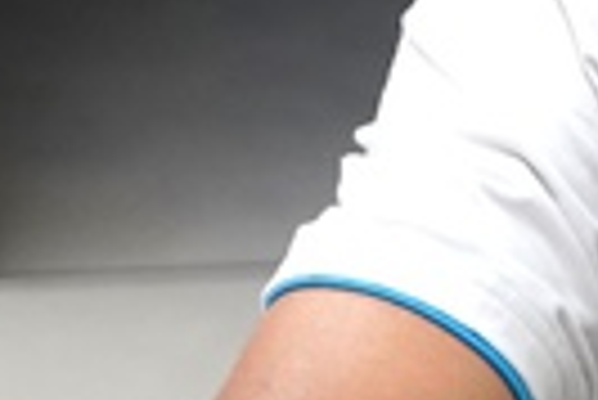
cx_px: 1183
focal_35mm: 509
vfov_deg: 2.7
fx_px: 8464
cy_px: -299
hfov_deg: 4.0
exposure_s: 1/30
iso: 2000
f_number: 6.3
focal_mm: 71
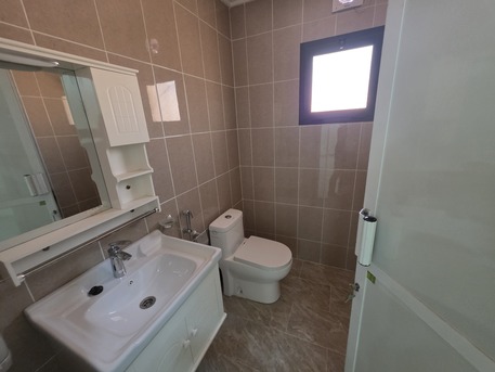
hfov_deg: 106.2
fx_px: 186
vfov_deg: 89.9
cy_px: 186
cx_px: 248
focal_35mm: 13
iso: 640
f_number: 1.9
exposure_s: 1/60
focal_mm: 2.2
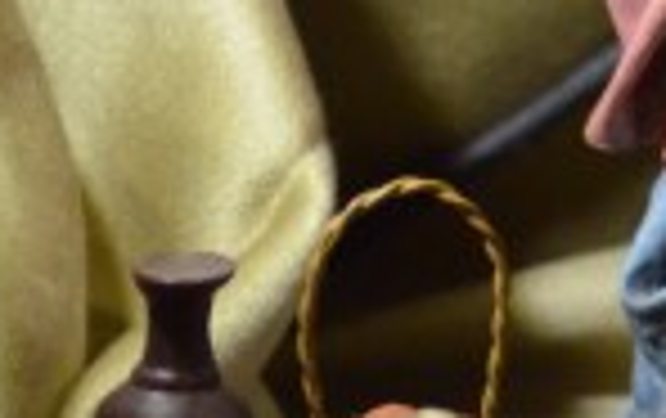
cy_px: -360
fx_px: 14261
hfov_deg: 2.7
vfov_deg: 1.7
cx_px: 1618
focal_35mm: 784
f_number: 4.2
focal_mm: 105
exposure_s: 1/100
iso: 3200
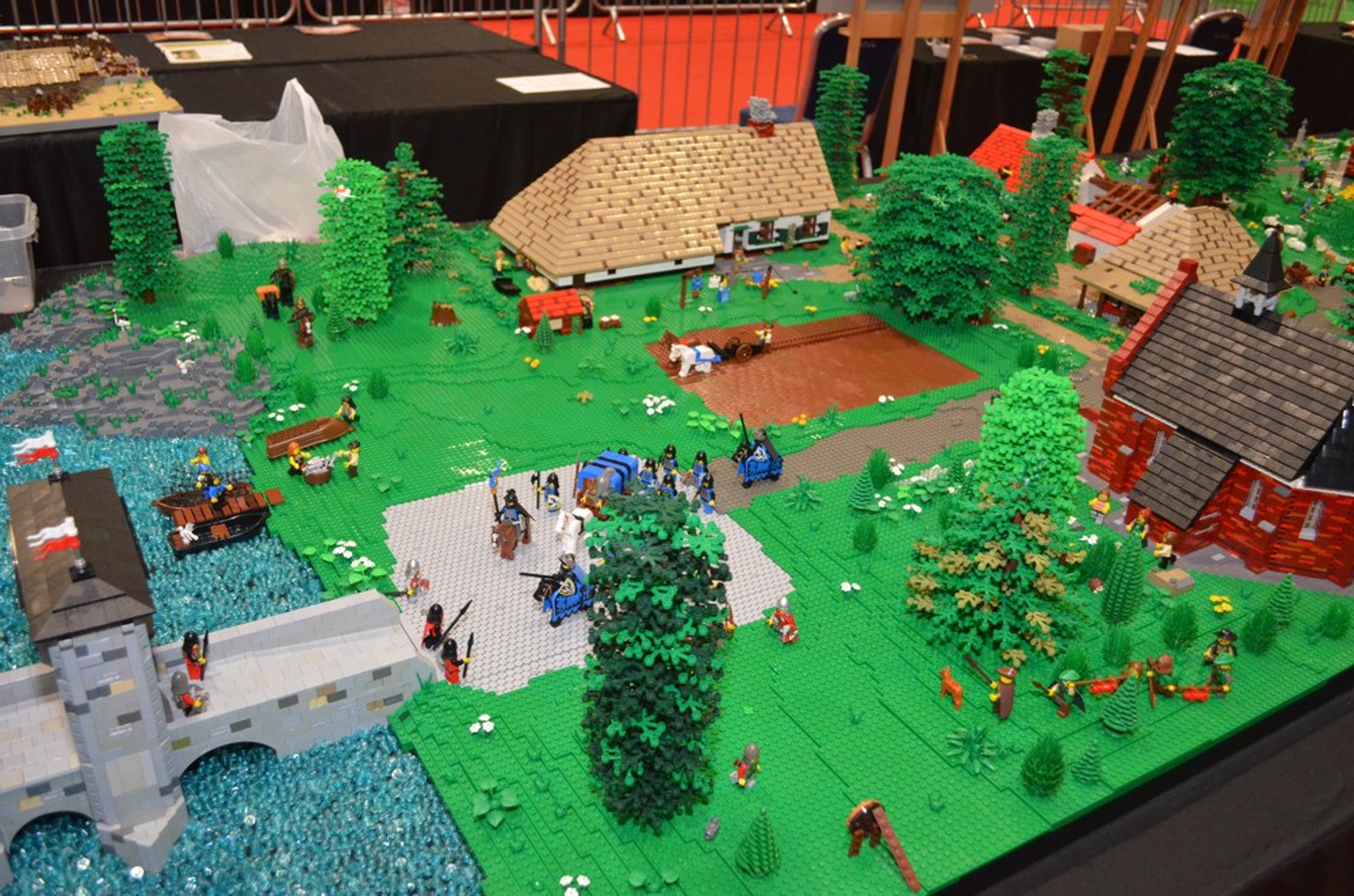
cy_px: 448
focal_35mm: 30
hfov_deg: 62.0
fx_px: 1126
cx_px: 677
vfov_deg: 43.4
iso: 3200
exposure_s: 1/60
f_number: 4
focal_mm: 20
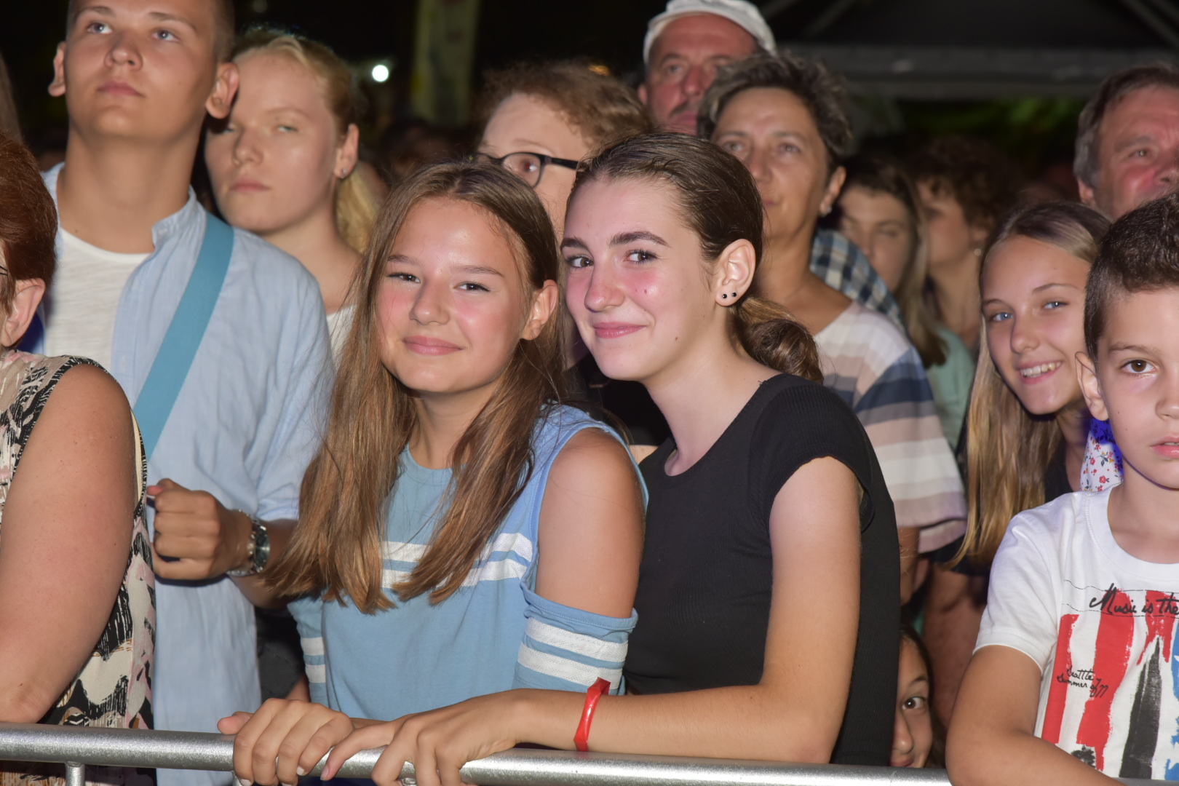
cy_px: 393
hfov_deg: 18.3
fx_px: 3668
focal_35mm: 112
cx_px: 590
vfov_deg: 12.2
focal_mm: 112
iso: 1600
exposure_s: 1/60
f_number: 8
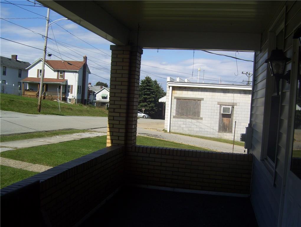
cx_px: 150
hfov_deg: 51.3
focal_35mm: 36
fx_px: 313
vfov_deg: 39.7
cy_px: 114
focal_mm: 6
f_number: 4.8
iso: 80
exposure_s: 1/500
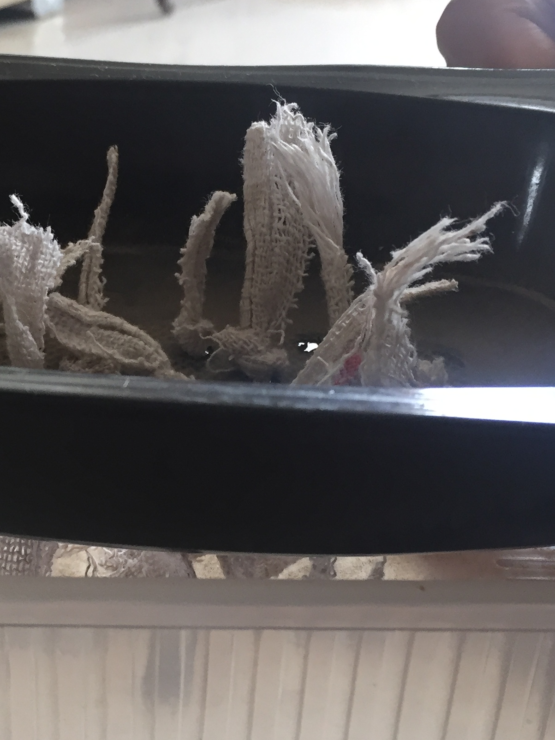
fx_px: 1261
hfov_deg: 24.2
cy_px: 423
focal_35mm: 59
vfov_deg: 32.6
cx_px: 74
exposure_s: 1/33
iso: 50
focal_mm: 4.15
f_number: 2.2
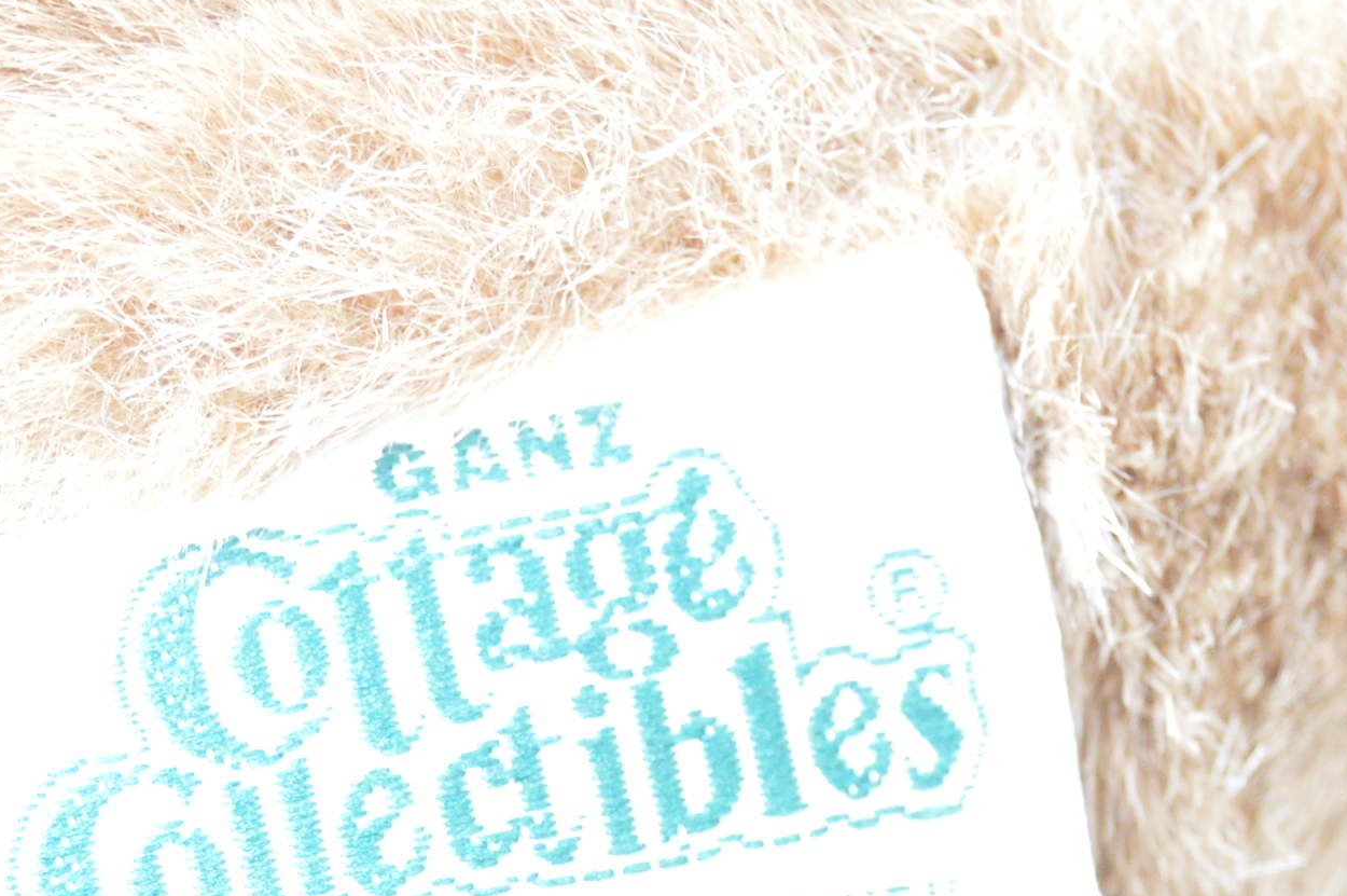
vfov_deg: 8.2
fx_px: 6205
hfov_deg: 12.4
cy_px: 828
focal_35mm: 166
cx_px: 616
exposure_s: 1/60
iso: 3200
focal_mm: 46
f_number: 5.3
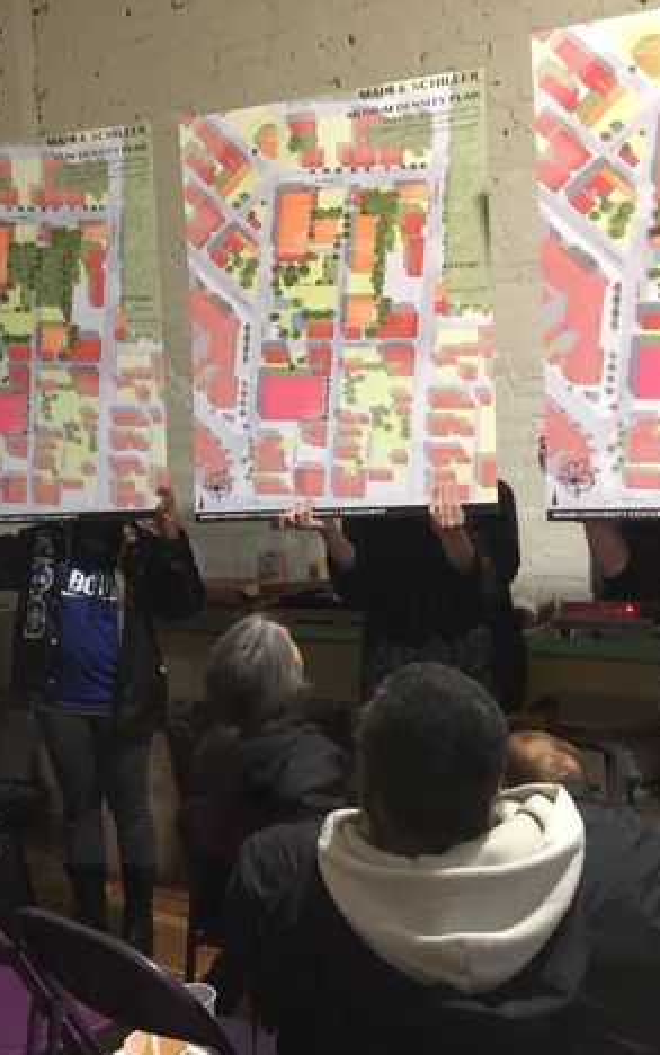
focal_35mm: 42
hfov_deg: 28.6
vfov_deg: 47.2
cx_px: -9
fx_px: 1207
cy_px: 521
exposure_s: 1/4
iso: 100
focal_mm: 4.15
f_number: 2.2
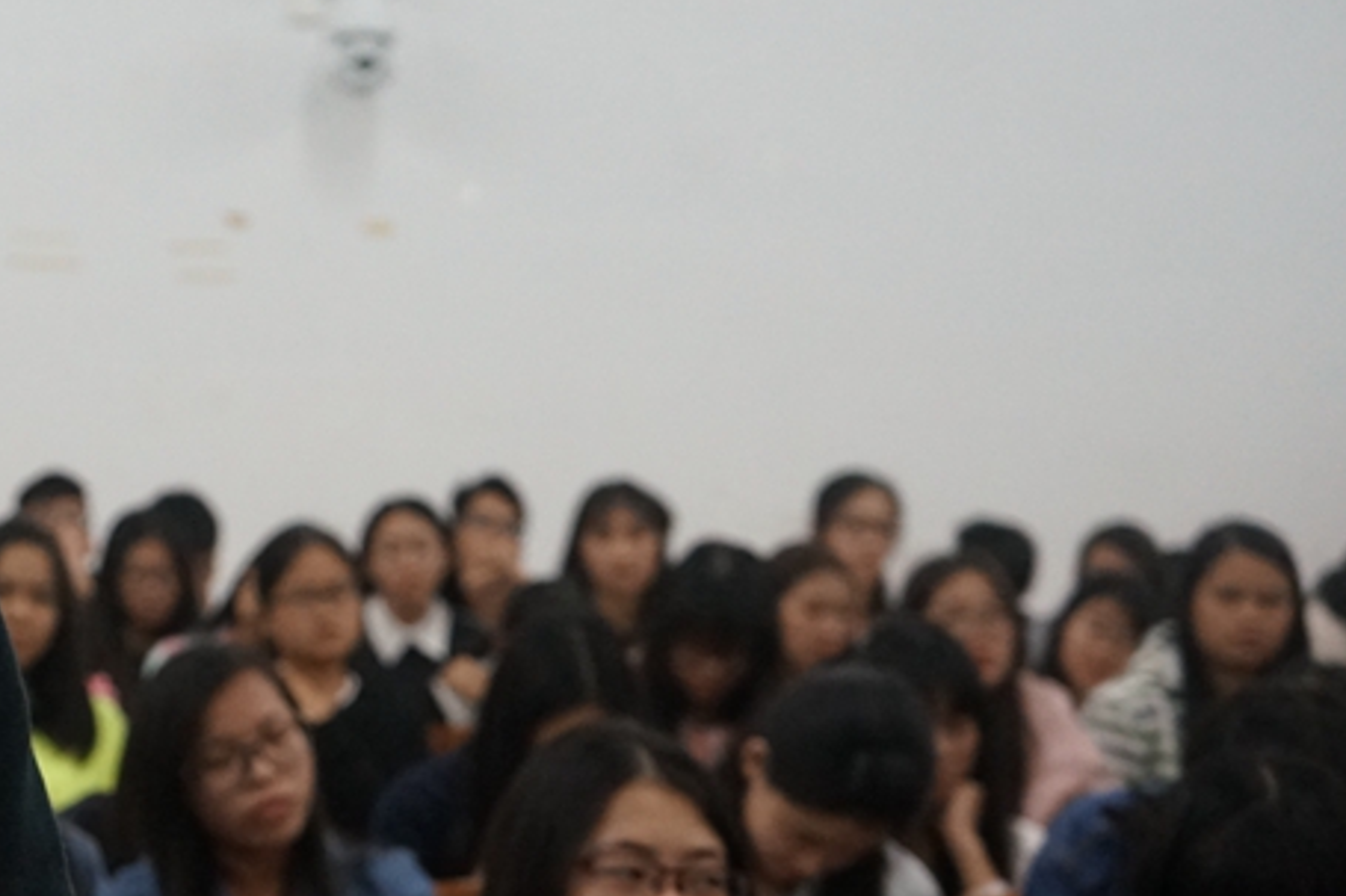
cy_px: 472
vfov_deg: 13.8
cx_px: 12
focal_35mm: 99
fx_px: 3700
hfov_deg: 20.0
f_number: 4.5
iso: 3200
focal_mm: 44
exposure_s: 1/125
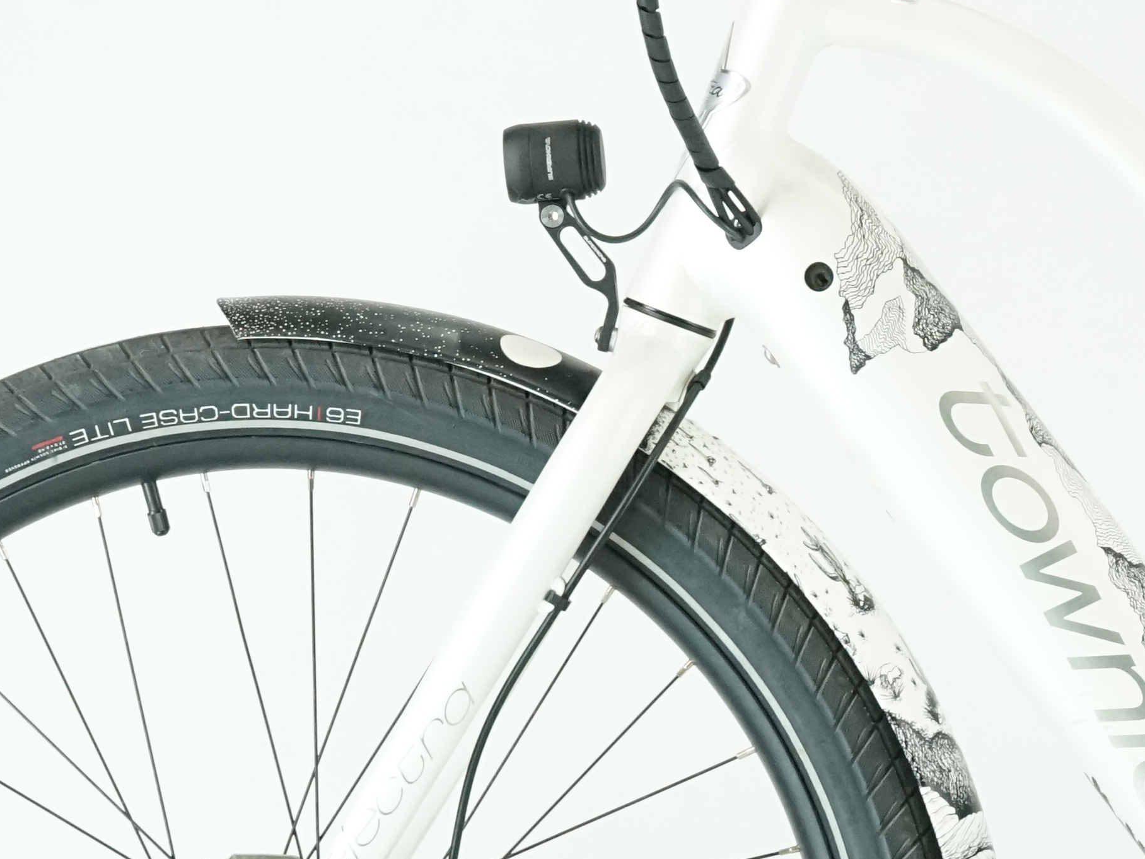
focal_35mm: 197
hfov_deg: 9.9
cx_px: 1415
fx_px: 6516
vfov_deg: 7.5
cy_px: 560
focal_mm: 62
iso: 3200
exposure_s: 1/200
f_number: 7.1
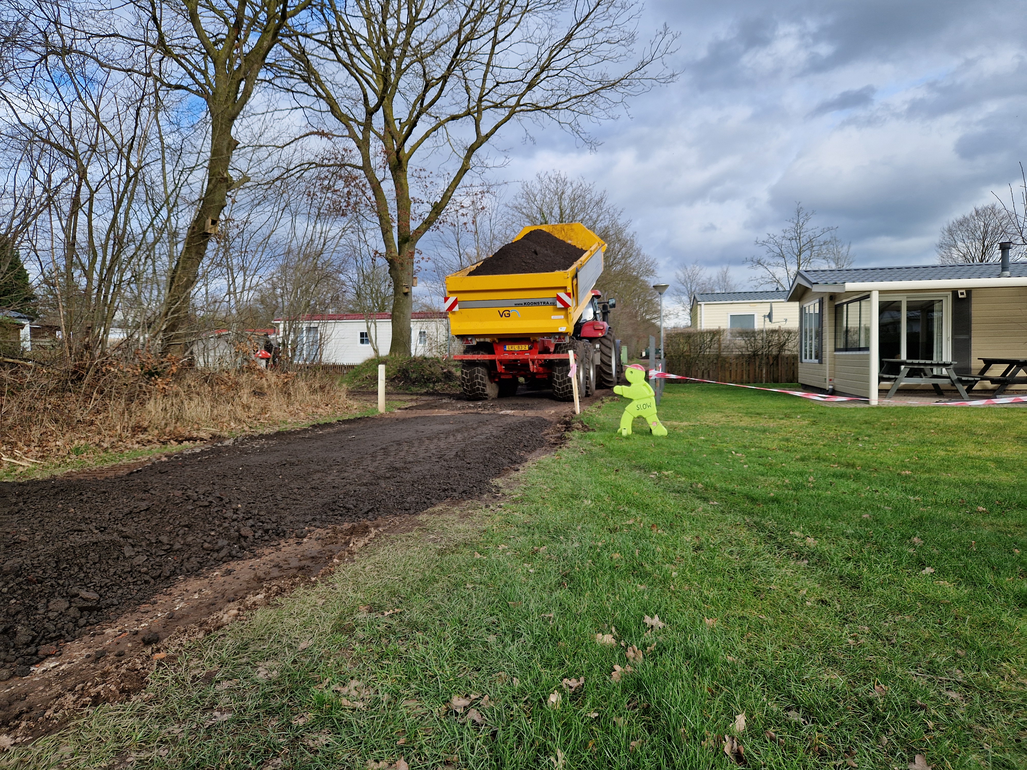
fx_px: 682
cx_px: 514
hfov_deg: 73.9
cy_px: 385
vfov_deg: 58.9
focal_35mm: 23
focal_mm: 5.4
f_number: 1.8
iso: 50
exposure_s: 1/666
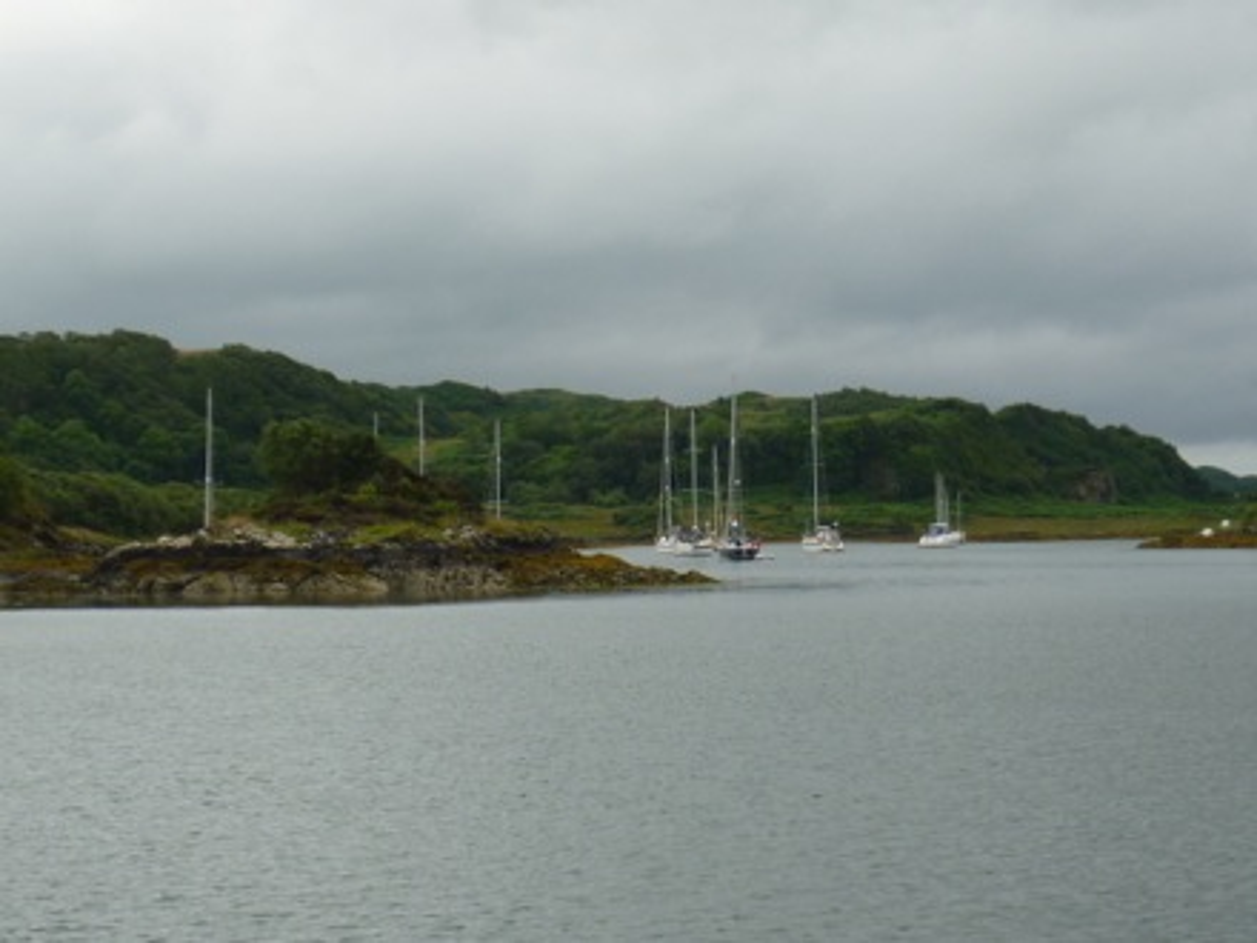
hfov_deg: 17.3
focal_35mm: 114
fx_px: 4140
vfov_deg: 13.0
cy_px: 472
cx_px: 628
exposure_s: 1/100
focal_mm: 13.3
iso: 80
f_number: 4.2
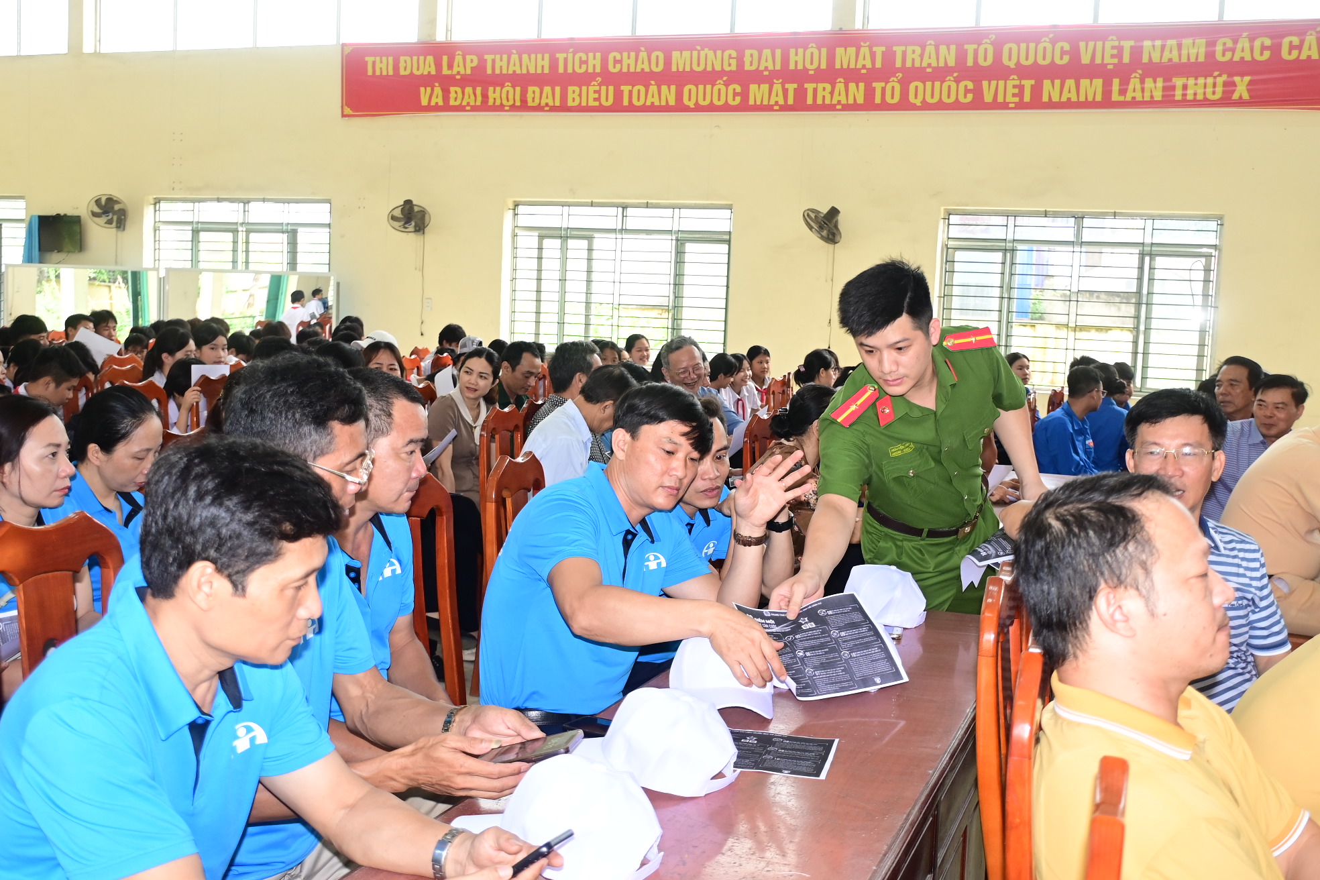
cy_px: 440
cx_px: 660
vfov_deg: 34.2
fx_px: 1430
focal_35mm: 39
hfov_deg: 49.6
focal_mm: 26
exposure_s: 1/200
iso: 640
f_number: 3.8
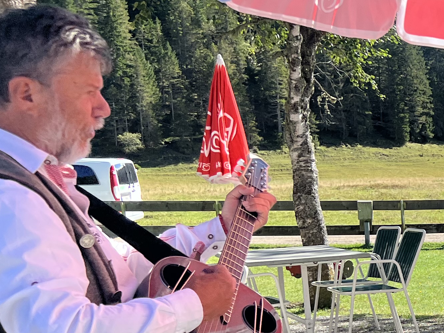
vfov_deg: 18.4
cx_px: 663
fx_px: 1013
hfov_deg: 21.0
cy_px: 281
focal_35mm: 79
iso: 50
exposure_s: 1/1972
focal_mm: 5.7
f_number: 1.5
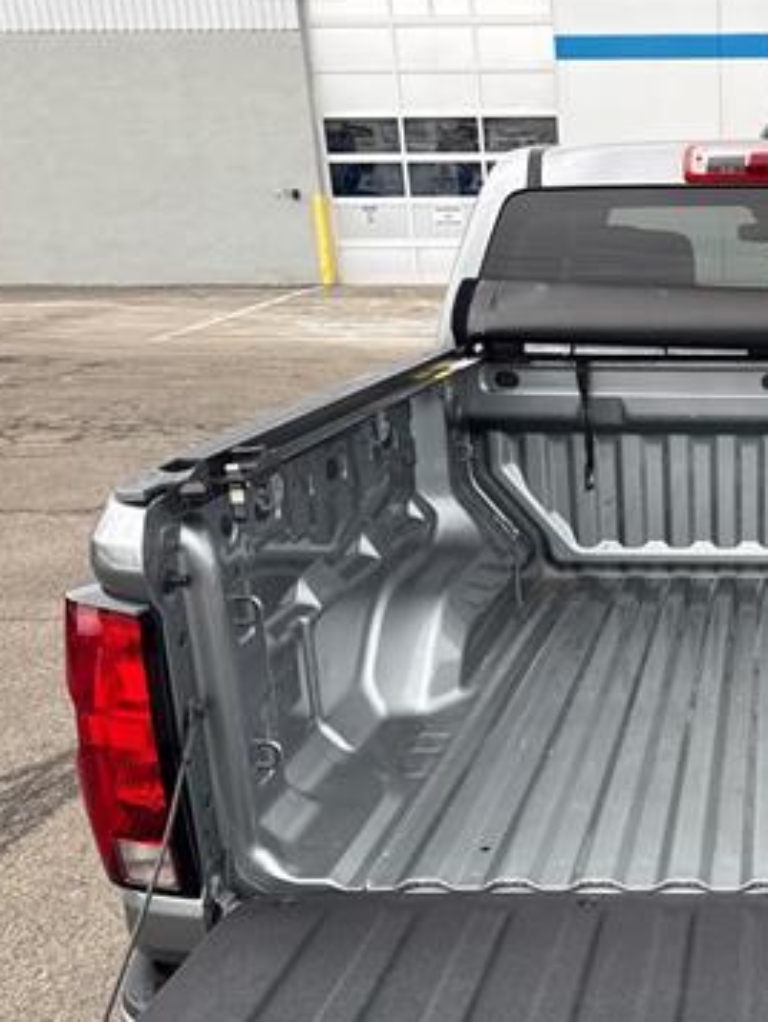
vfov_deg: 43.3
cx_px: 759
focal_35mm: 43
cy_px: 670
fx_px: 1271
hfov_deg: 31.2
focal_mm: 6.76
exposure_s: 1/622
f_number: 1.78
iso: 80
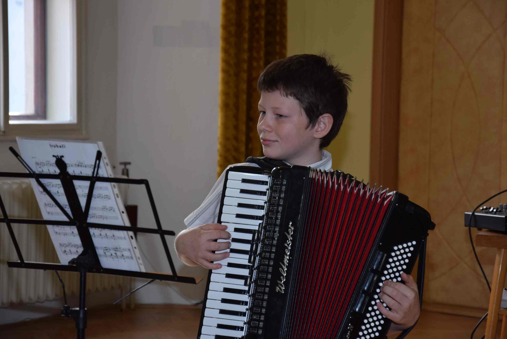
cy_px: 170
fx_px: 1586
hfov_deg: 18.2
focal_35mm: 112
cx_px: 254
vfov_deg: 12.2
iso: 400
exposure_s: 1/100
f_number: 5.3
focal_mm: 75
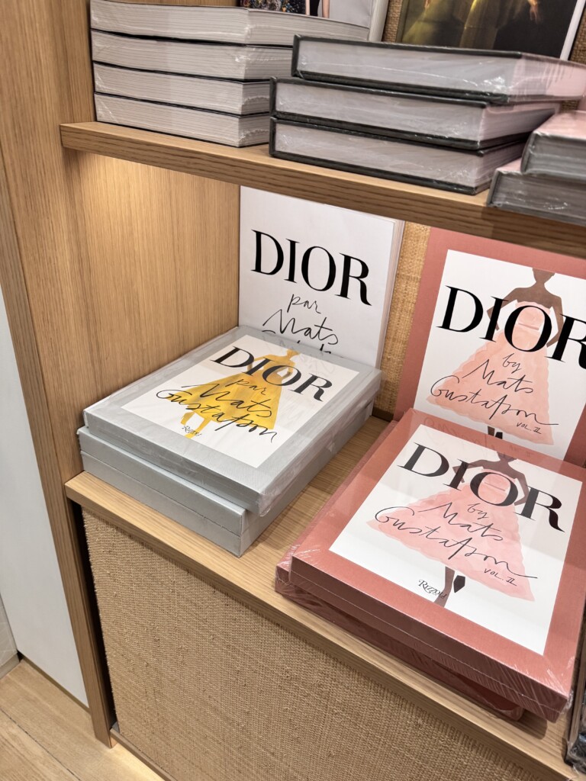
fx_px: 542
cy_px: 390
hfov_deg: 56.8
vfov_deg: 71.6
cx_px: 293
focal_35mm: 24
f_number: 1.78
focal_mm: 6.76
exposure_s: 1/60
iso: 200
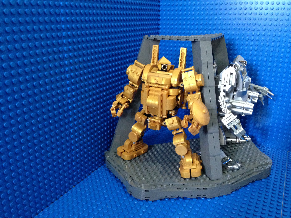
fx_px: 277
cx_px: 146
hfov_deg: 55.4
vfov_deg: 42.9
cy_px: 109
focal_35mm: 33
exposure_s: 1/15
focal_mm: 4.13
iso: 500
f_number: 2.4
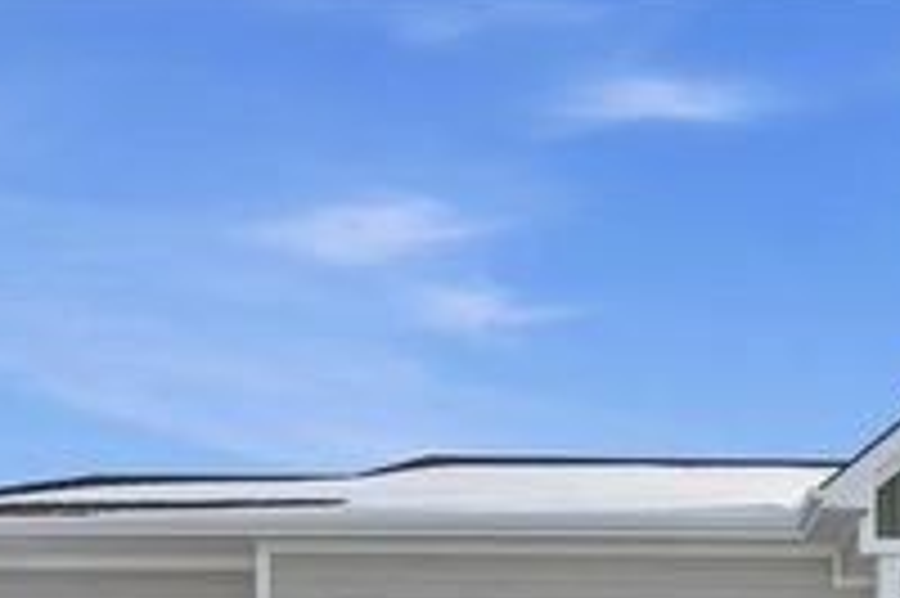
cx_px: 720
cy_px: 726
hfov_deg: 48.9
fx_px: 924
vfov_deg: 30.3
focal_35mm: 37
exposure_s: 1/6400
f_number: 10
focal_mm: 14.8
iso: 1000
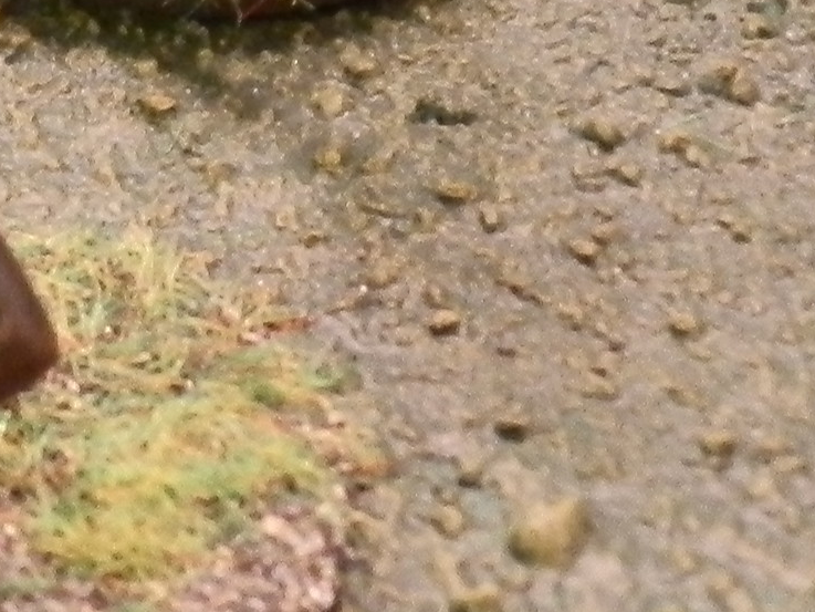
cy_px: -440
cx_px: -766
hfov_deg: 5.5
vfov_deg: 4.2
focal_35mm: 355
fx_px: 8359
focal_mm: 10.99
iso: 250
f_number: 3.7
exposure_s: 1/8
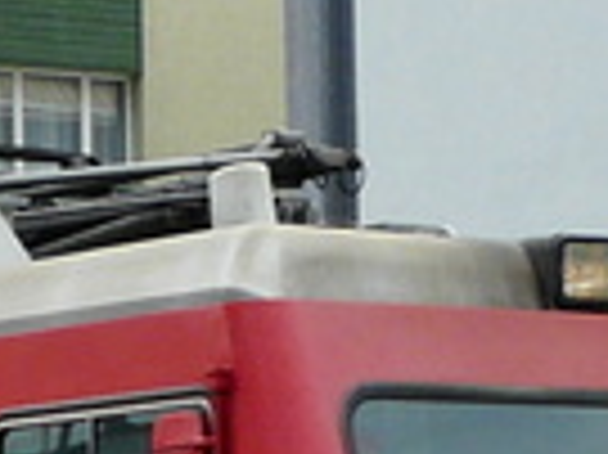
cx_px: -730
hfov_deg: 7.9
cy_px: 782
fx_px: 4159
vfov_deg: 6.2
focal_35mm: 237
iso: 100
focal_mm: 5.3
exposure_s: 1/200
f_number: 4.5
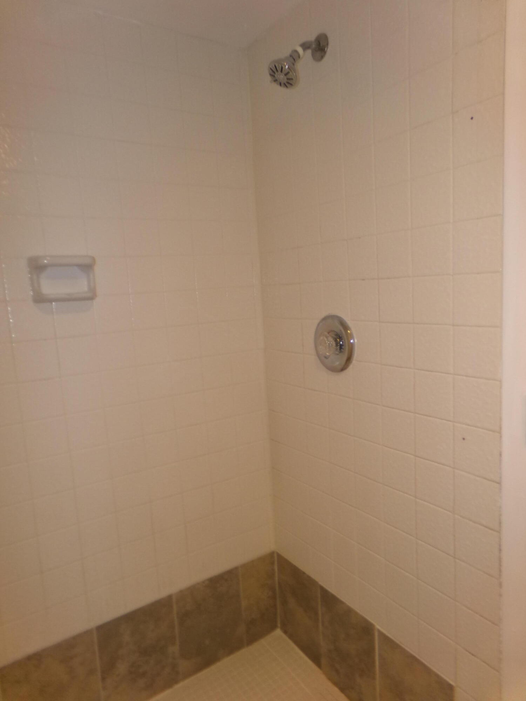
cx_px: 263
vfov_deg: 71.6
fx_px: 486
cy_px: 350
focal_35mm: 24
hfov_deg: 56.8
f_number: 3.7
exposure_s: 1/34
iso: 200
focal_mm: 4.3
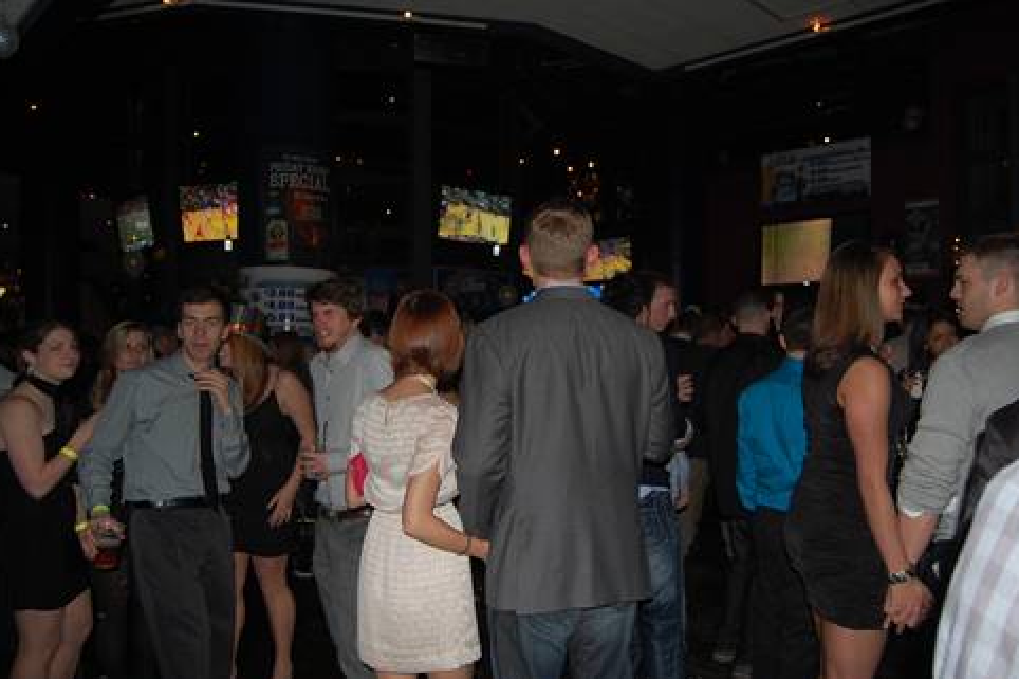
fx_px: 792
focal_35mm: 28
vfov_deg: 46.4
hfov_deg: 65.5
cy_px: 349
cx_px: 520
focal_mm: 18
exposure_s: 1/60
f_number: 3.5
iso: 400
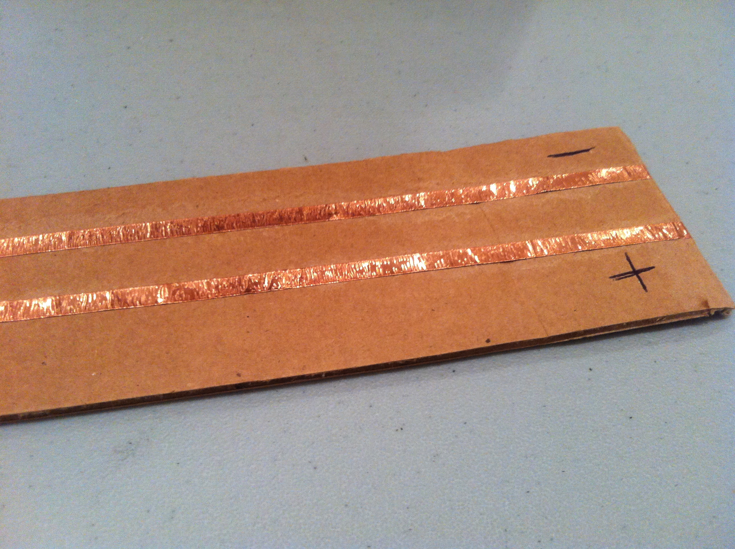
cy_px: 274
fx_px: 742
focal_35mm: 35
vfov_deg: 40.6
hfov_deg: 52.7
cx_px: 368
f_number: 2.8
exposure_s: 1/15
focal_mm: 3.85
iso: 125
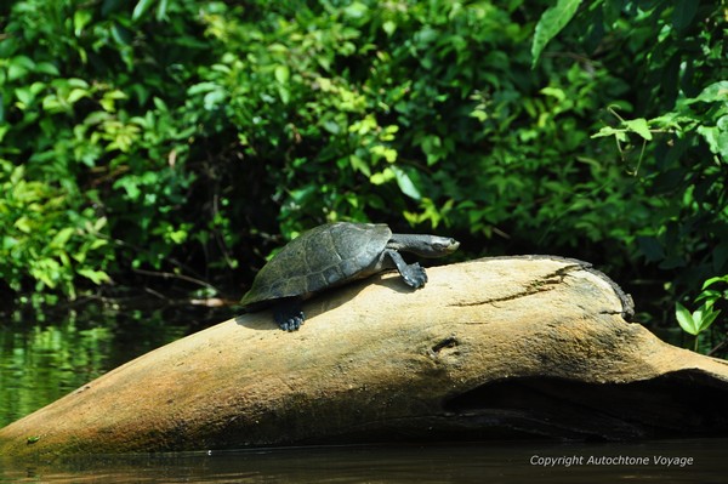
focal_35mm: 300
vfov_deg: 4.6
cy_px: 242
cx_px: 364
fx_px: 6062
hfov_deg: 6.9
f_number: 10
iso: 200
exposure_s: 1/200
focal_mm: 200
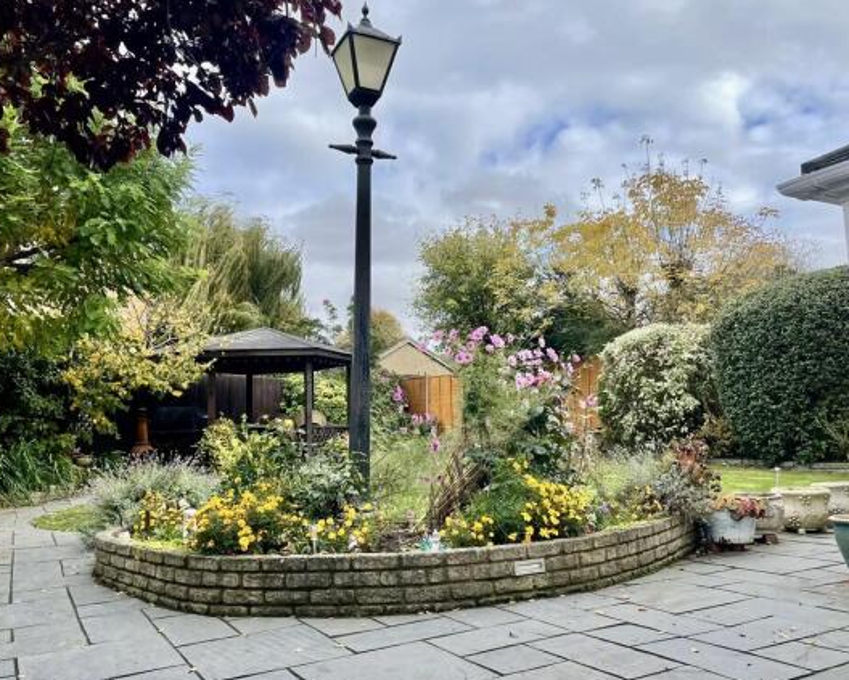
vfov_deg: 51.6
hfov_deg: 62.2
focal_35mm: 28
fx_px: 704
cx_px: 419
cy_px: 346
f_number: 1.6
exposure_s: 1/1770
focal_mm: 4.2
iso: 32
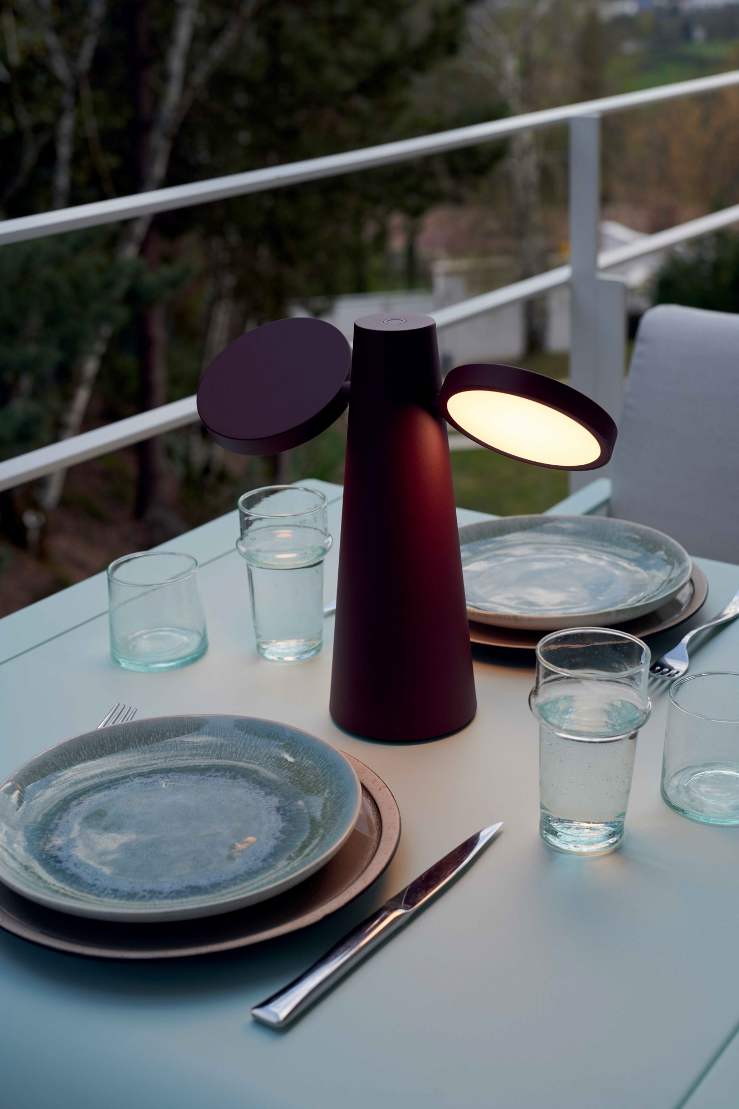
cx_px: 370
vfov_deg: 39.6
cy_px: 554
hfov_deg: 27.0
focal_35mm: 50
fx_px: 1540
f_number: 6.3
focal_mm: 50
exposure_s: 1/200
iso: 200
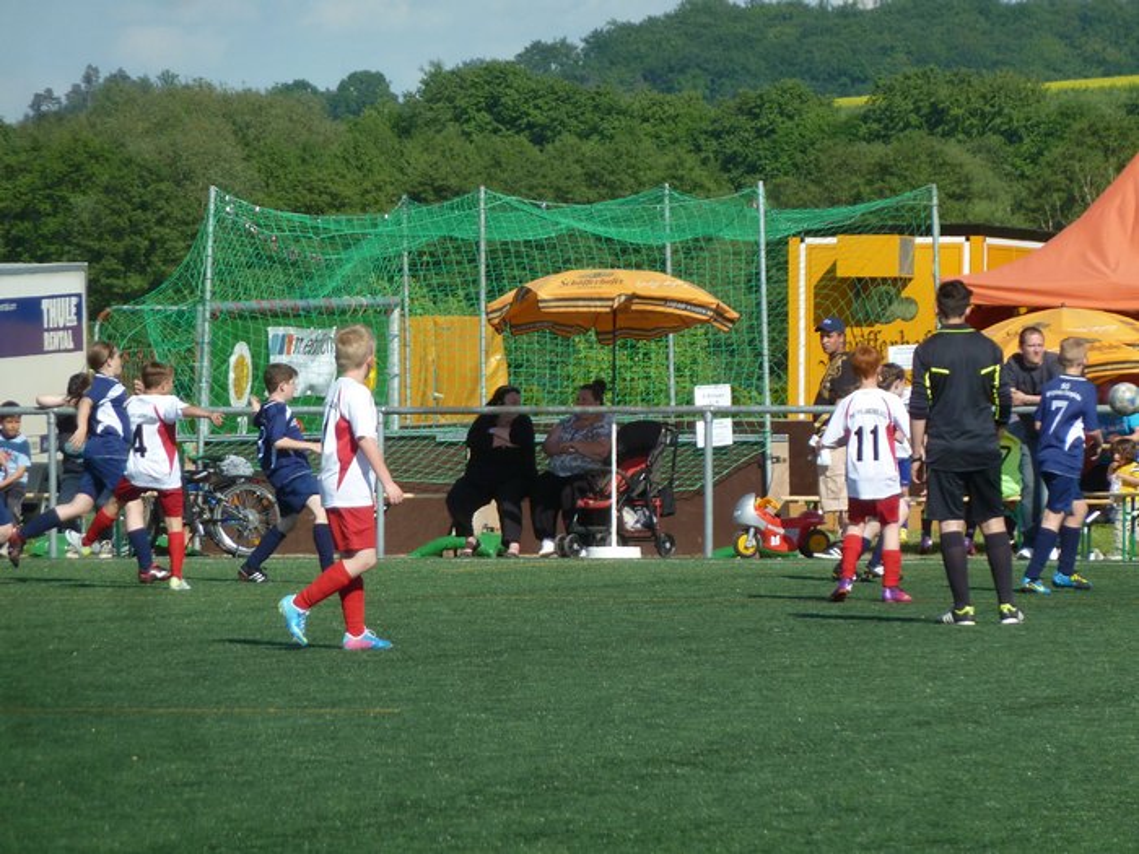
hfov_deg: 6.6
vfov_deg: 5.0
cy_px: 427
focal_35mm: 300
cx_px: 570
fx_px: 9871
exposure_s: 1/800
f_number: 4.9
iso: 160
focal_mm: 49.2
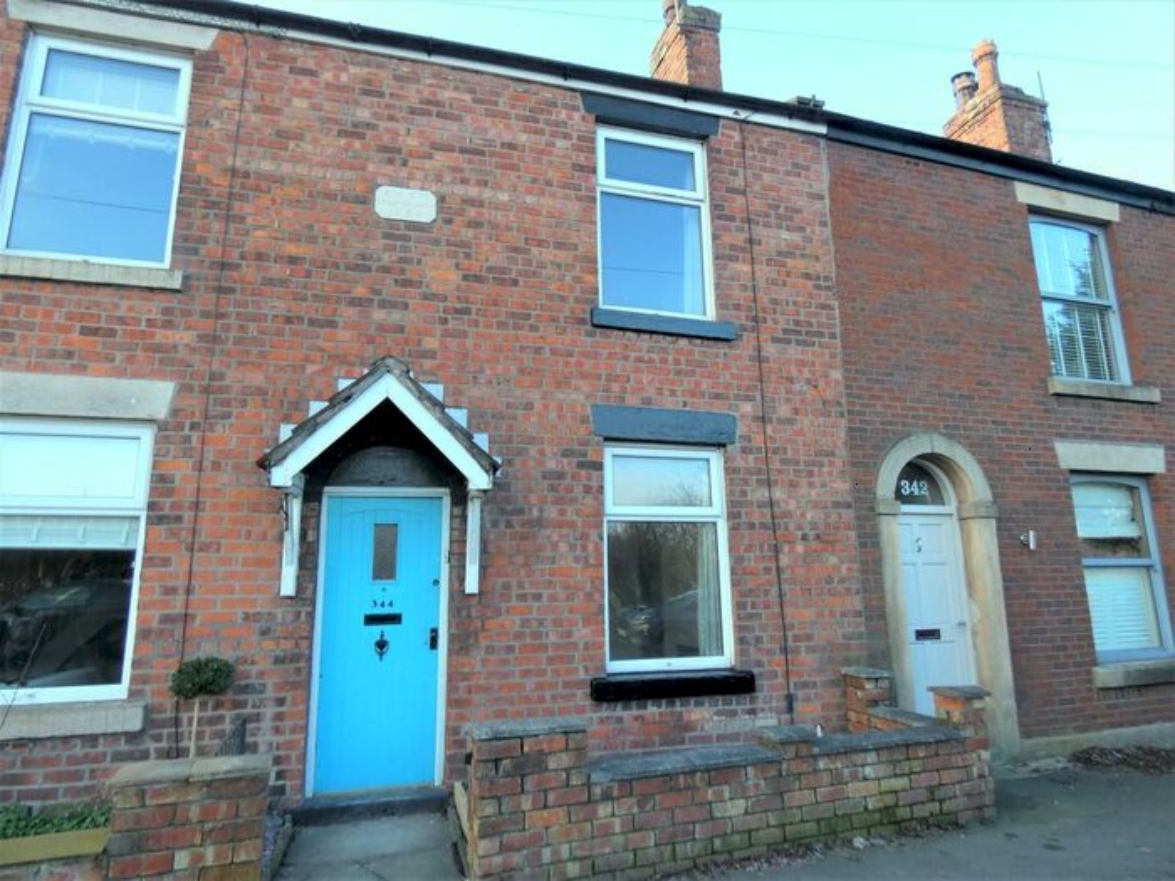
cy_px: 440
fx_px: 679
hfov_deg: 81.7
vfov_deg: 66.0
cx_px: 588
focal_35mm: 20
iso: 80
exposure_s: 1/125
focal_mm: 3.6
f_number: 2.8
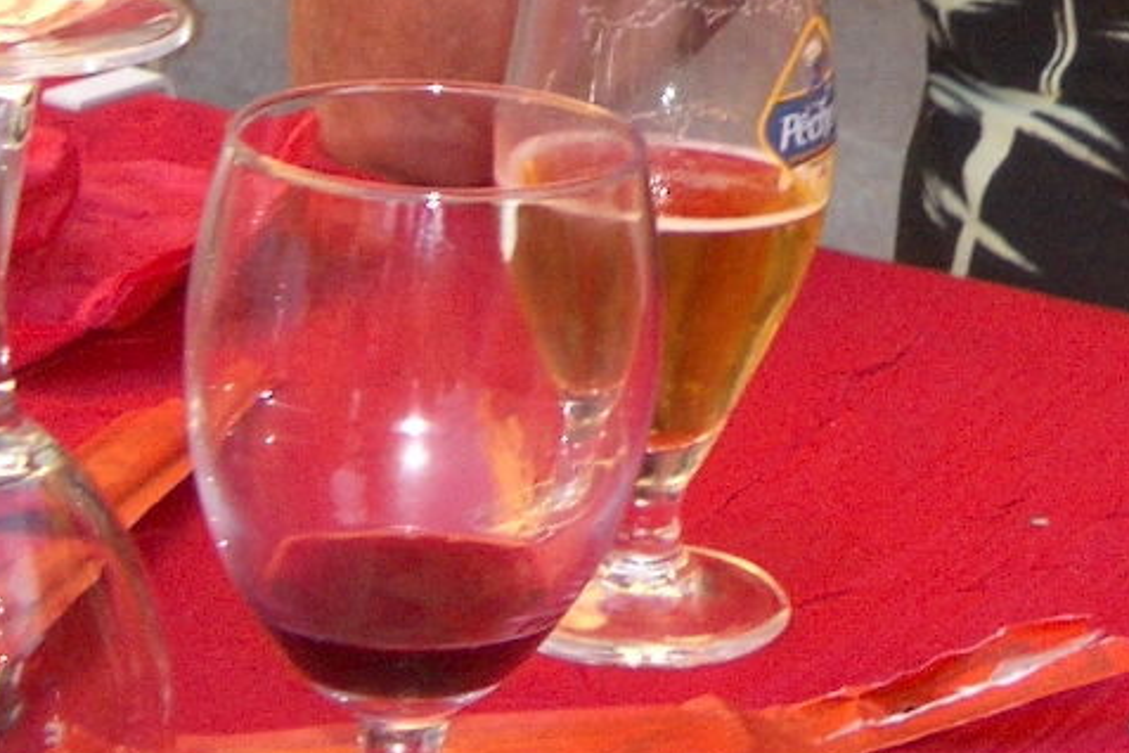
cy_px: -578
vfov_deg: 10.6
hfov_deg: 15.8
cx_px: 1560
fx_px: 3826
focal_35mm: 122
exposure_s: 1/80
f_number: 2.6
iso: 100
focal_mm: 5.8
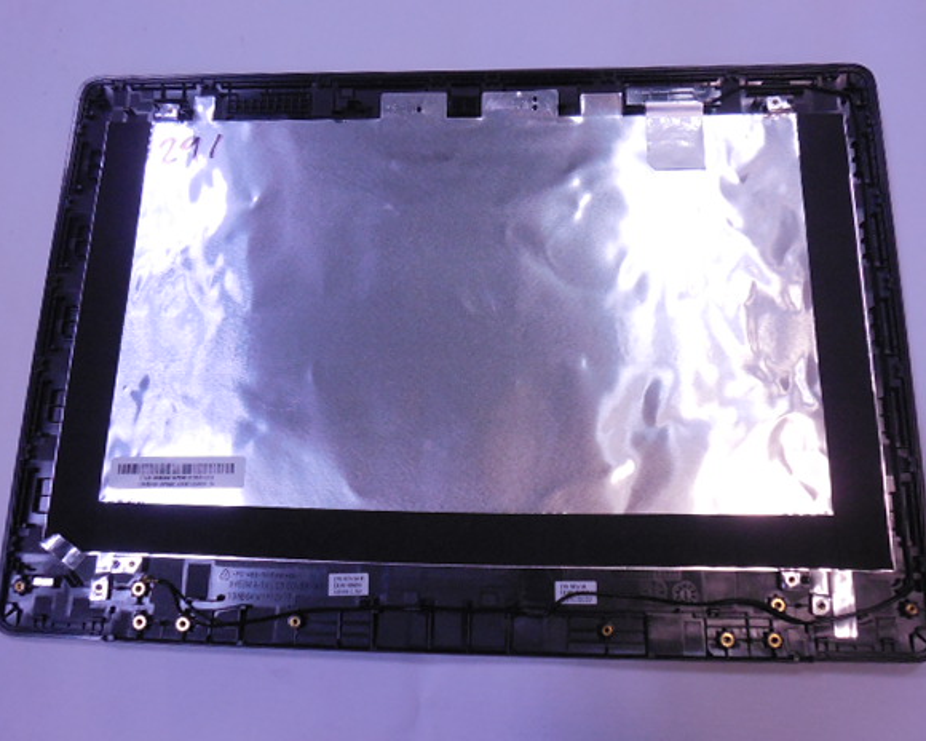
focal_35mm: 28
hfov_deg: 62.2
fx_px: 767
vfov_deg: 51.5
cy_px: 370
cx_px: 466
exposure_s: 1/200
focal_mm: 4.6
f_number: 3.5
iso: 800
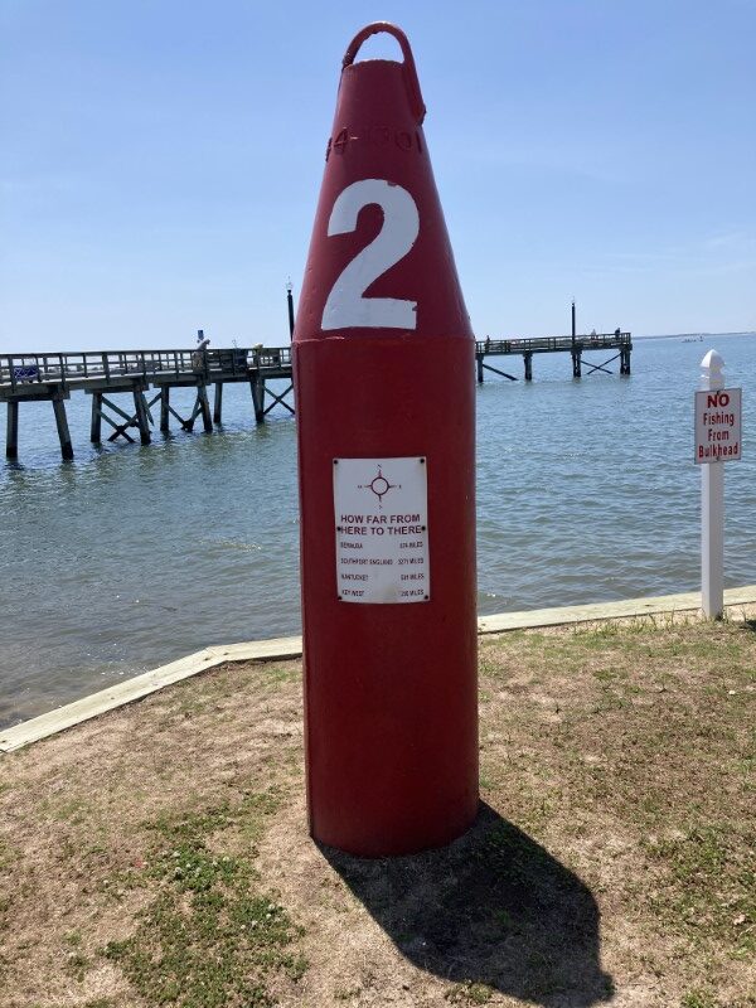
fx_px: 815
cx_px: 378
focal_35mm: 28
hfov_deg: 49.7
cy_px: 504
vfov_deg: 63.4
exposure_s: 1/2525
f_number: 1.8
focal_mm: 3.99
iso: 20
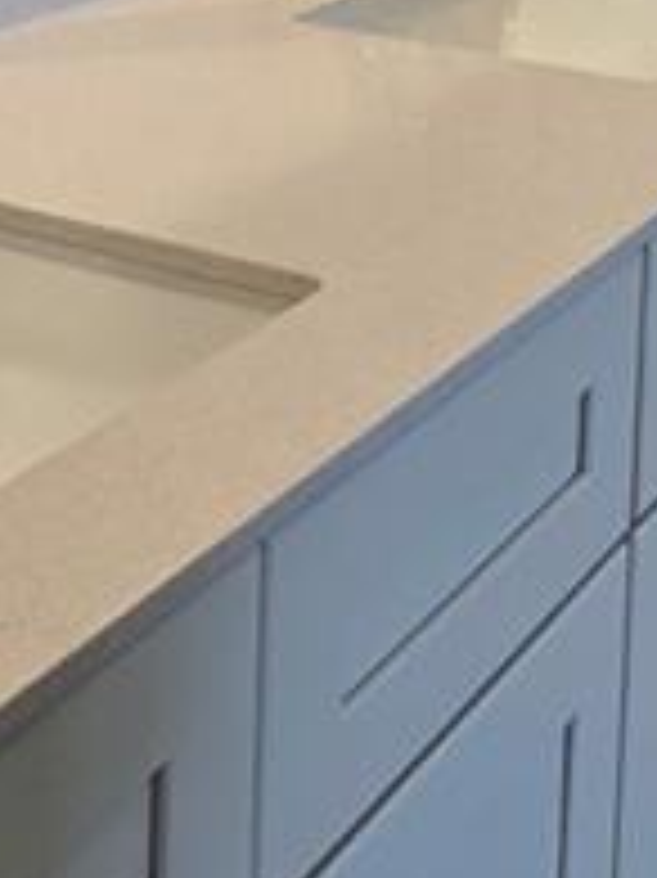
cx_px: 292
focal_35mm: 80
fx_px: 2027
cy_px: -284
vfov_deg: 21.8
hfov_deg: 18.4
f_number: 2.2
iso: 64
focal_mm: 2.2
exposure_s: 1/60
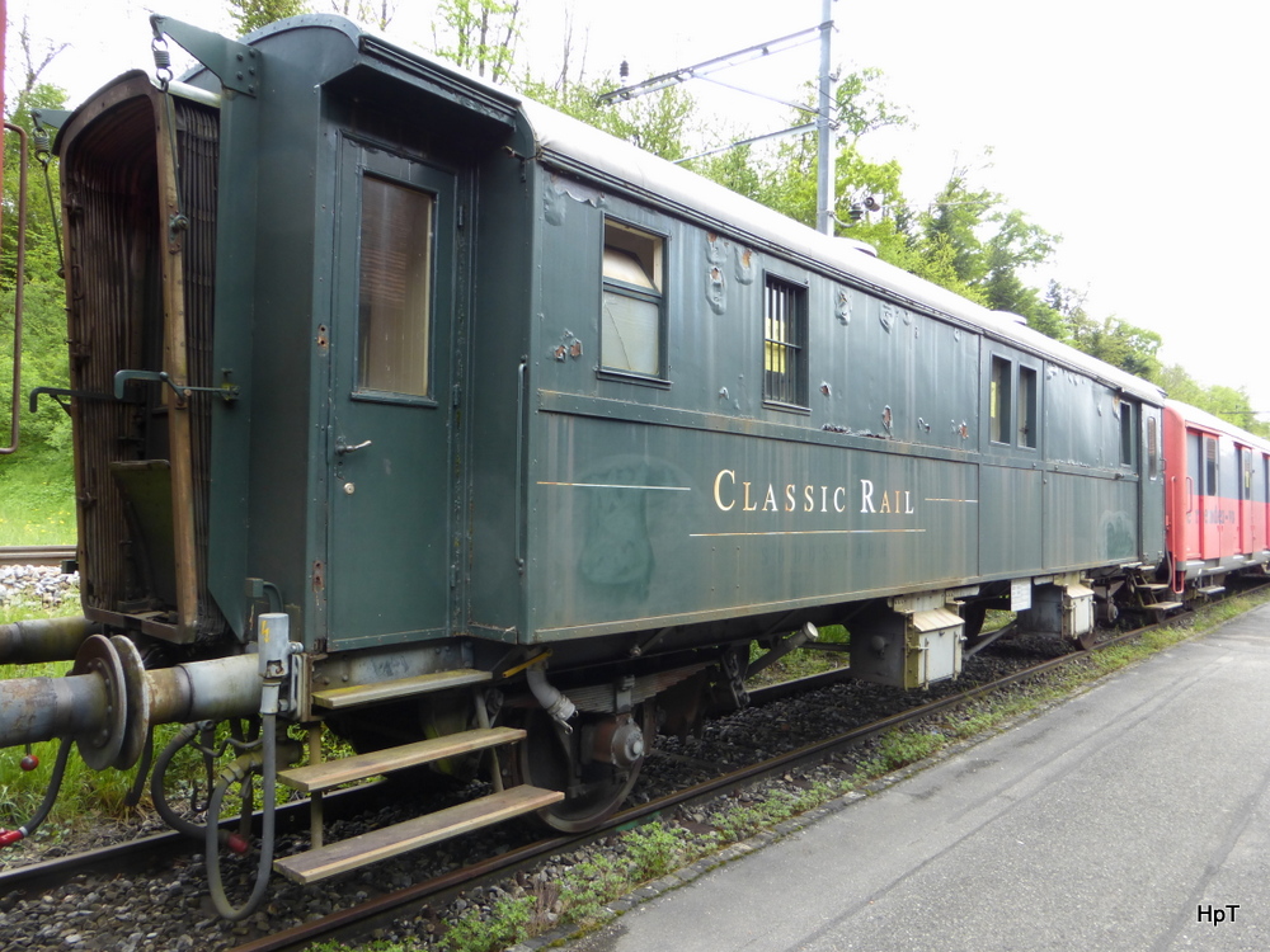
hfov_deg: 69.4
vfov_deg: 54.9
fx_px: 917
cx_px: 635
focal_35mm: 25
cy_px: 476
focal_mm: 4.3
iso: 100
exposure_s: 1/100
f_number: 4
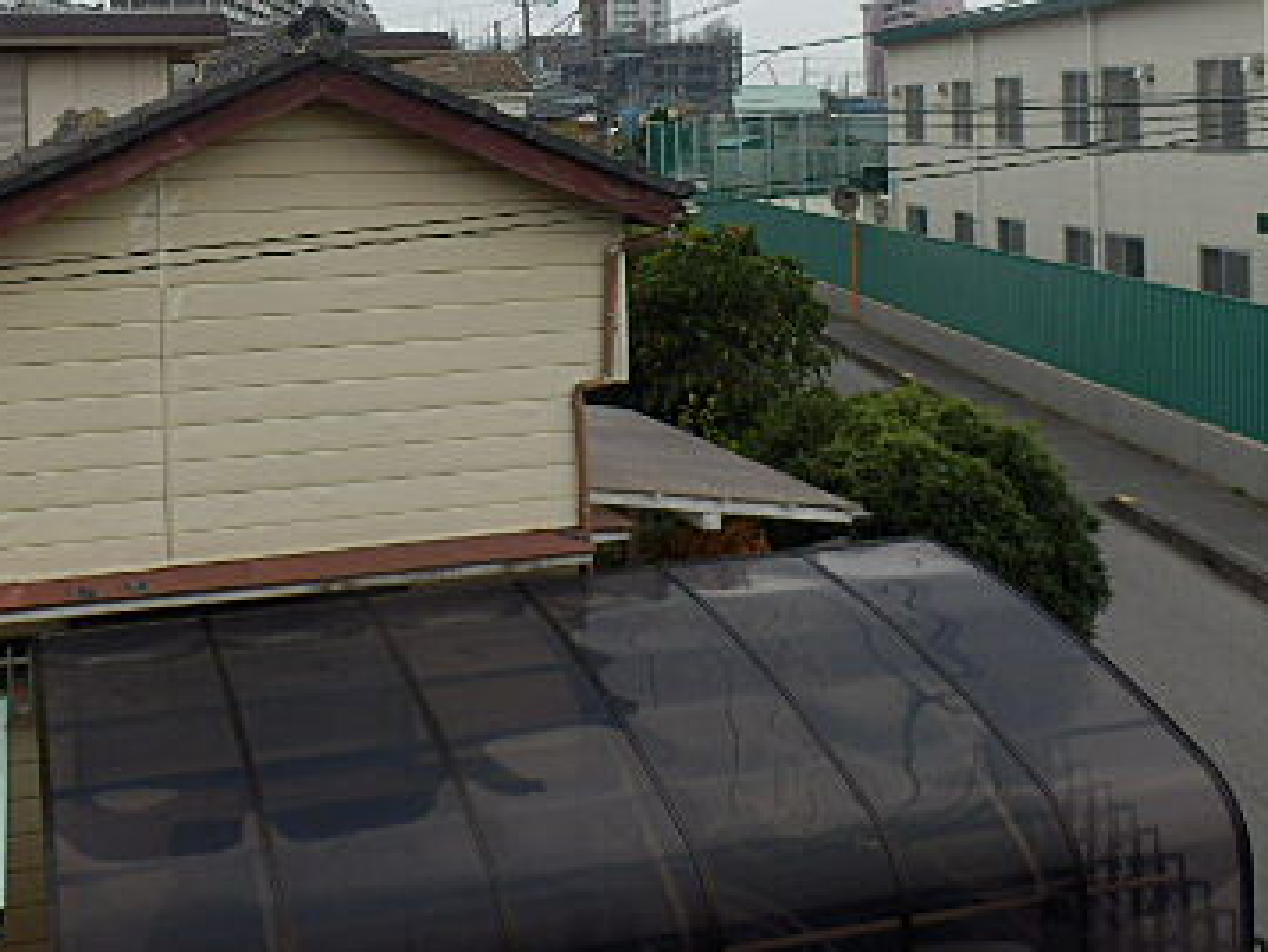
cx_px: 433
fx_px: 1576
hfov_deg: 43.3
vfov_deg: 32.4
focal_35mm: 43
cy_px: 142
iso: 80
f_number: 3
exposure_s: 1/1250
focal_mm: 4.2
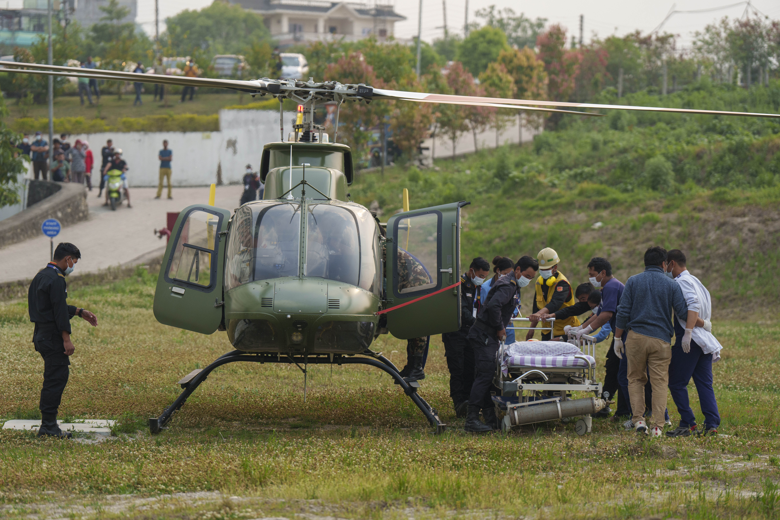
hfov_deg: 17.3
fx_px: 2556
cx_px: 390
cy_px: 260
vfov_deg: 11.6
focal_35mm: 118
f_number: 2.8
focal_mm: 118
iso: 500
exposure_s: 1/2500
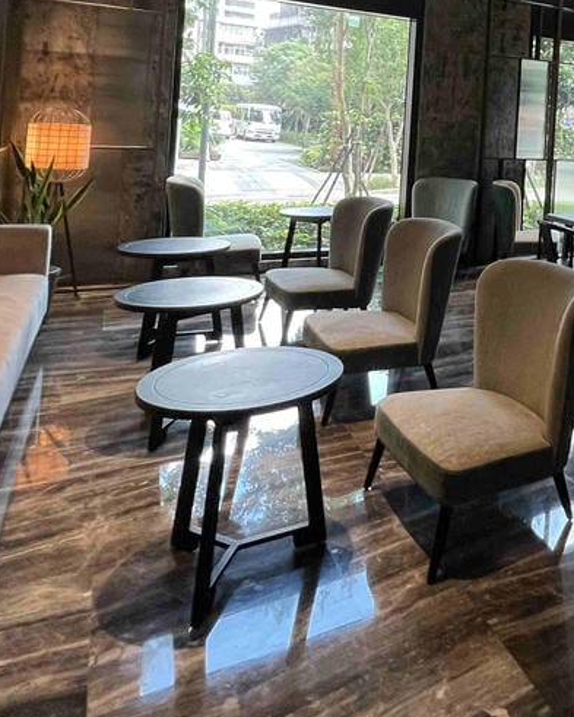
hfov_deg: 38.7
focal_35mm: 31
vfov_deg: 52.7
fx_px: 658
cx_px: 635
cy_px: 123
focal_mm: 1.57
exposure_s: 1/61
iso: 250
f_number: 1.8
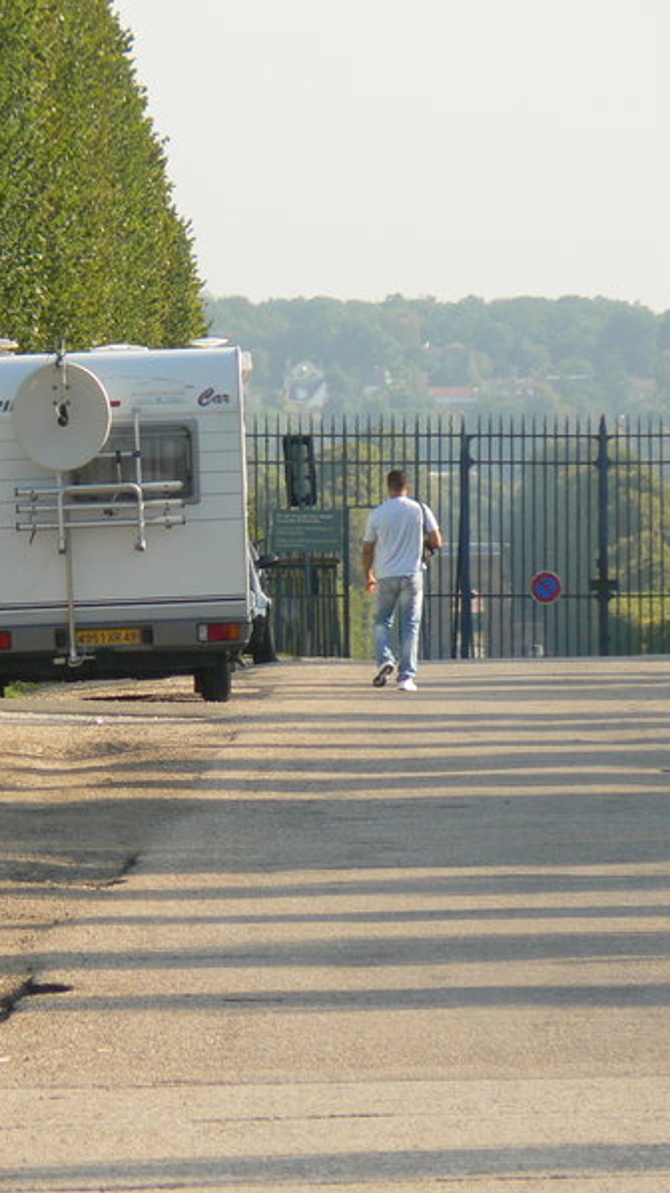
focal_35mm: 630
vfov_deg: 3.4
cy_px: 596
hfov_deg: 1.9
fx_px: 19914
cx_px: 50
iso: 80
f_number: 5.6
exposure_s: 1/250
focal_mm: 72
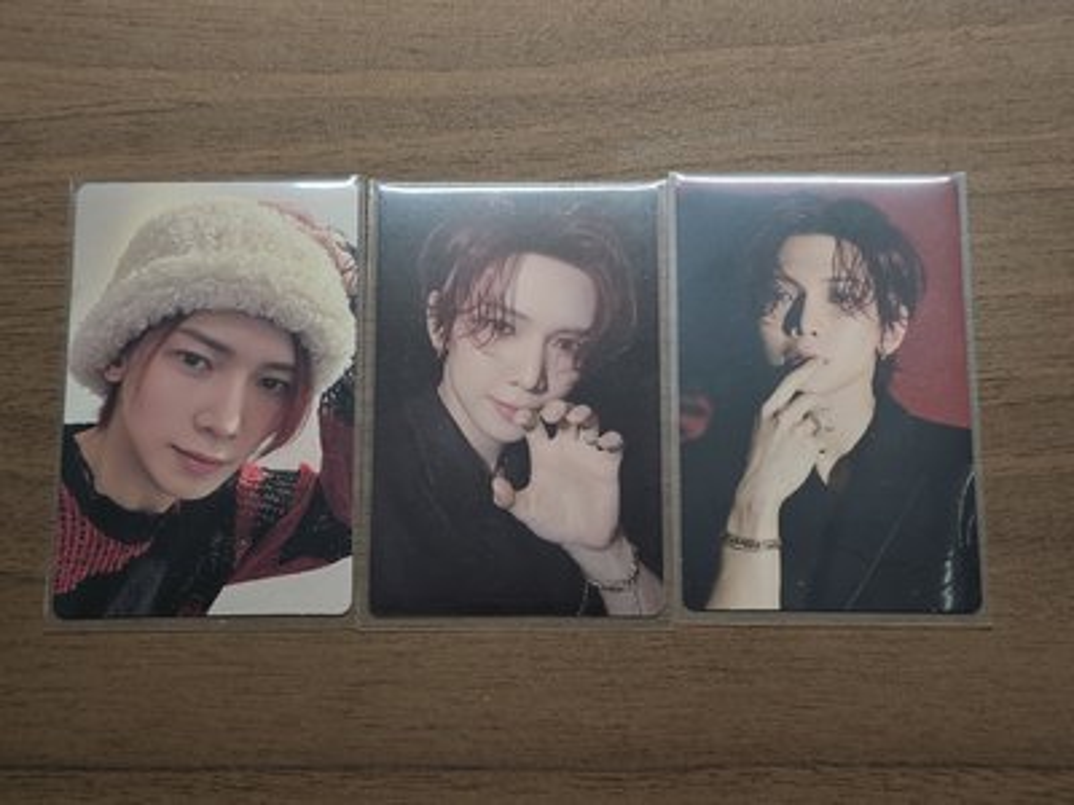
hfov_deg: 73.9
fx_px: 714
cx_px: 537
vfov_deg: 58.9
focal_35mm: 23
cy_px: 402
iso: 80
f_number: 1.7
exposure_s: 1/60
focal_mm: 6.3
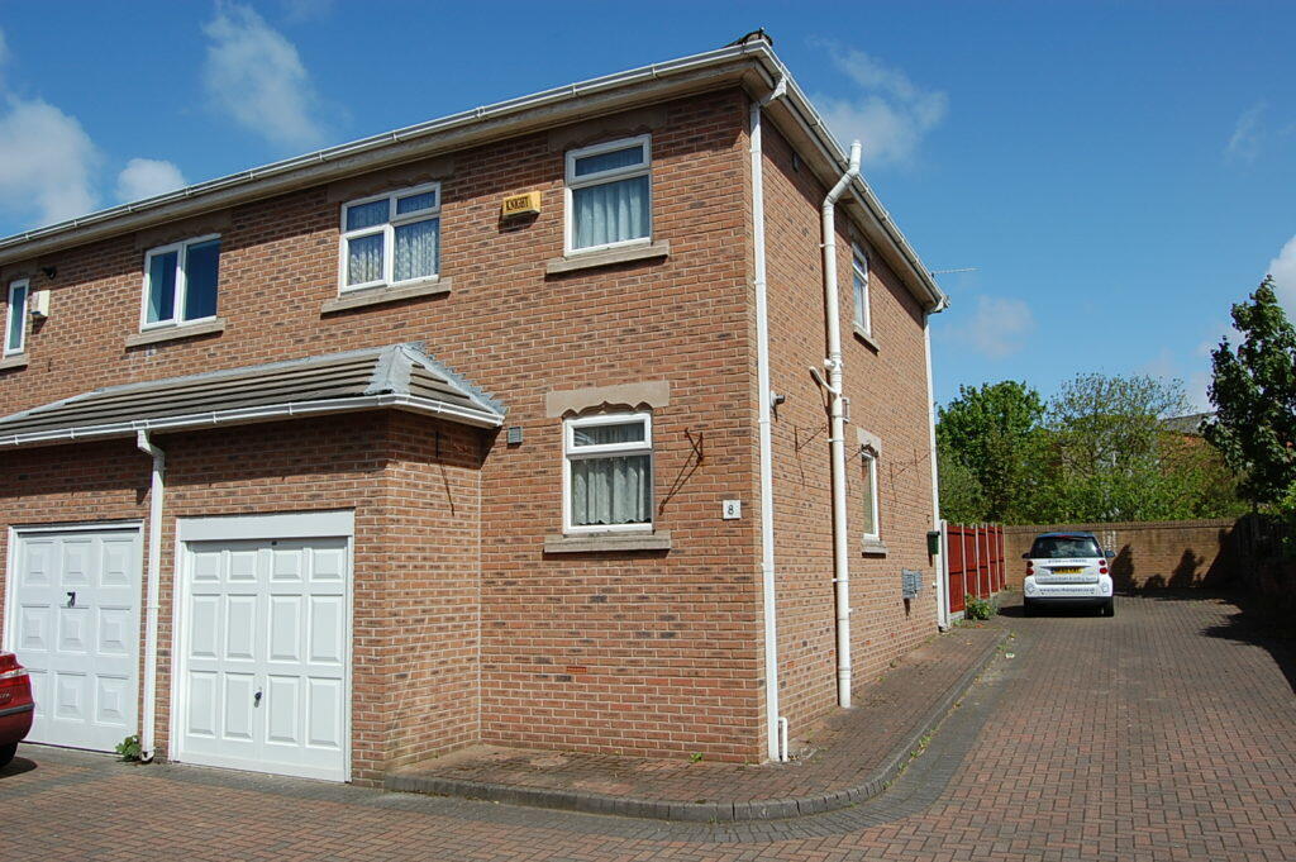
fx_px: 971
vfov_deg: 47.9
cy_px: 431
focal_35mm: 27
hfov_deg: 67.4
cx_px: 648
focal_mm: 18
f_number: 10
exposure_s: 1/400
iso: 200
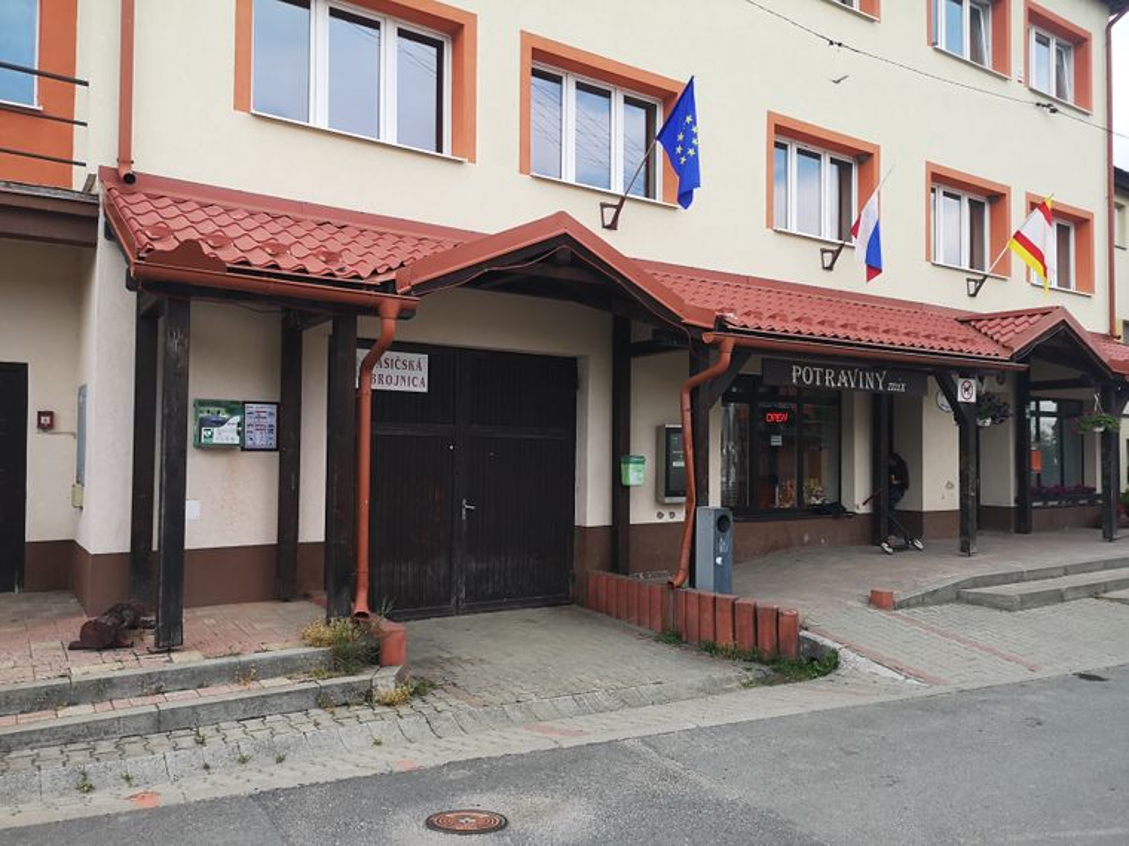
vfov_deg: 51.4
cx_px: 564
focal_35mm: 27
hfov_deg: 65.3
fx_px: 881
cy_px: 423
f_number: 1.8
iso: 50
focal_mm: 5.58
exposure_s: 1/504
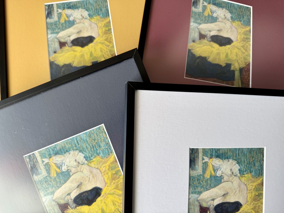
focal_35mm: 24
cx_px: 142
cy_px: 106
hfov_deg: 71.6
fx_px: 197
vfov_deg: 56.8
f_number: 1.78
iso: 64
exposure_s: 1/141
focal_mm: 6.76
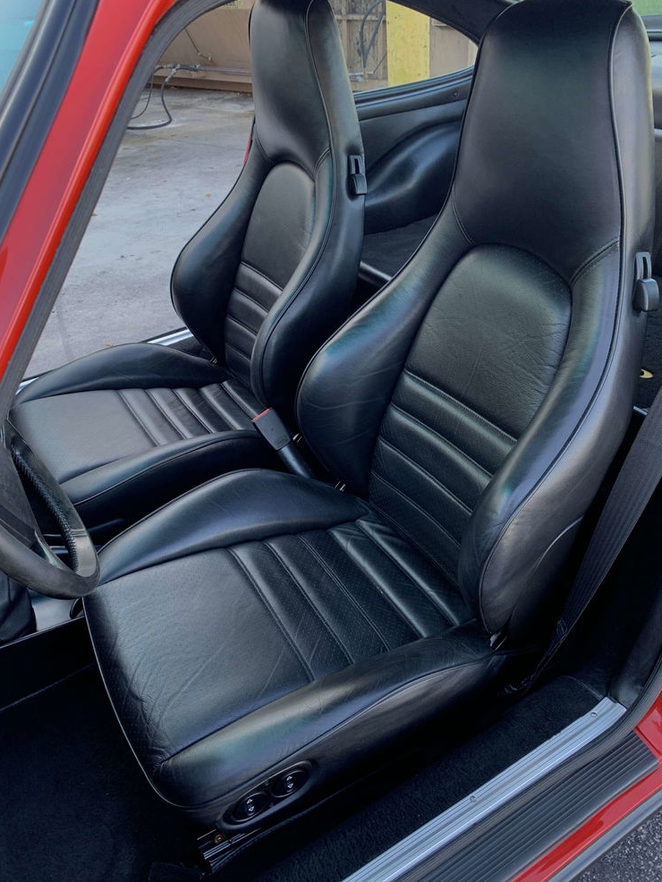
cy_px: 454
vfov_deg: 65.3
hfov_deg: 51.4
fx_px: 688
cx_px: 326
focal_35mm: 27
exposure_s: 1/122
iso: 50
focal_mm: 4.25
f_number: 1.8
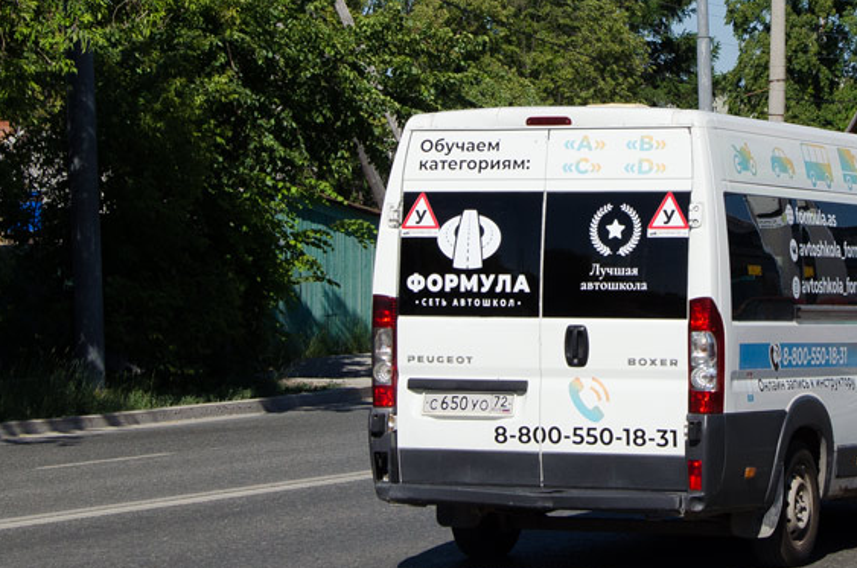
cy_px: 49
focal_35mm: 128
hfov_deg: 15.9
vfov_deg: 10.6
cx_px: 702
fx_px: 3041
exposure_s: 1/2000
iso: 400
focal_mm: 40
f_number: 8
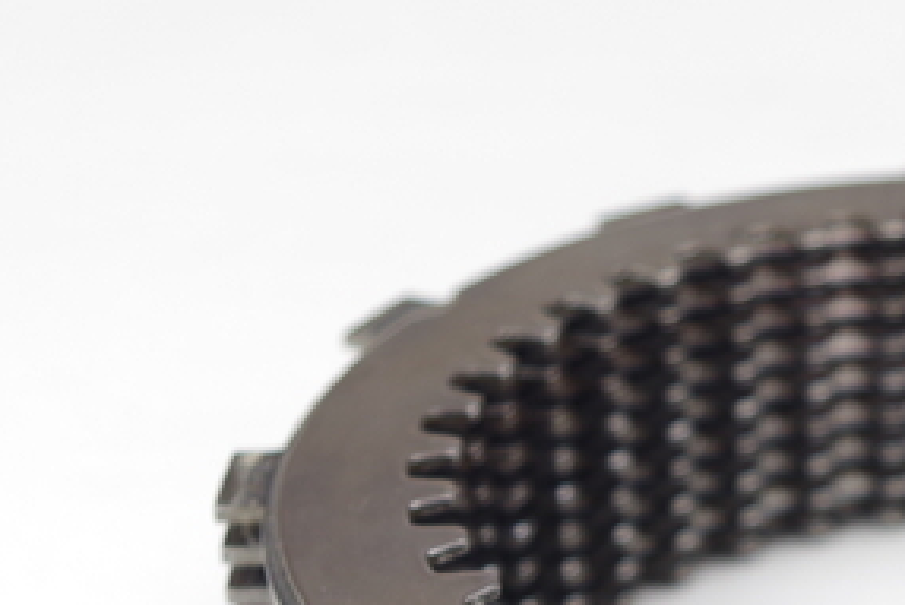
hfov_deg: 17.4
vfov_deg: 11.8
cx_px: 946
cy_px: 719
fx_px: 2867
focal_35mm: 114
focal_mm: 23.13
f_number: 4
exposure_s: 1/30
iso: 100
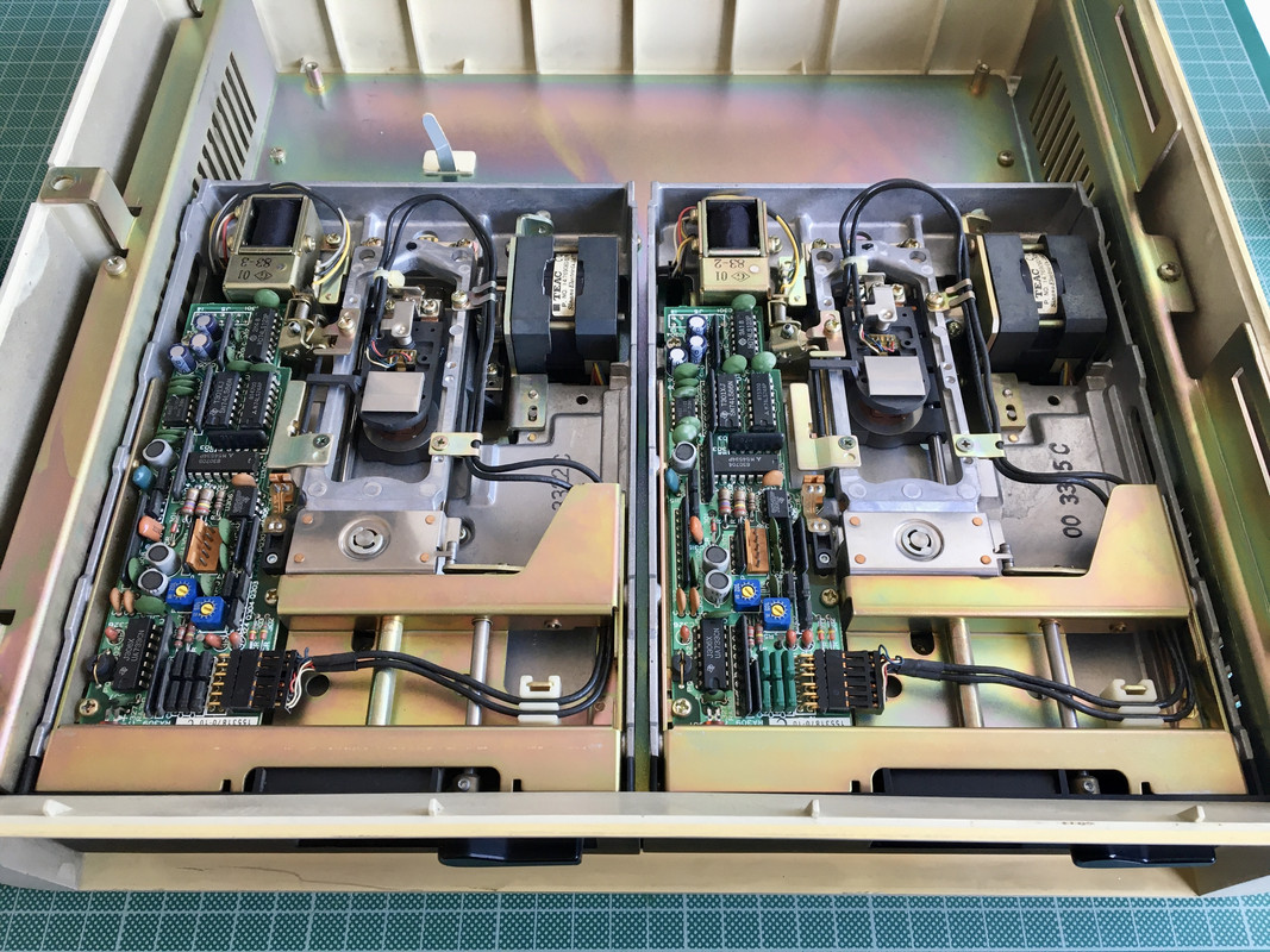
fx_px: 1064
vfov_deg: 48.2
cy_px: 476
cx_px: 635
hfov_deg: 61.7
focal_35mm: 29
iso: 40
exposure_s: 1/33
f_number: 2.2
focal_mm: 4.15
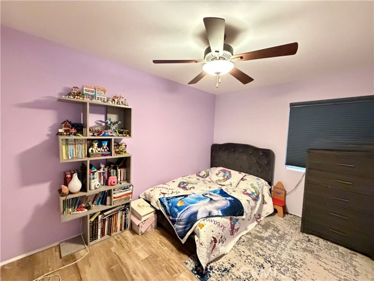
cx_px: 187
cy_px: 140
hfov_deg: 102.1
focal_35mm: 14
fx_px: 151
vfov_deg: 85.7
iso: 1250
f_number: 2.2
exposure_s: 1/60
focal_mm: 2.22
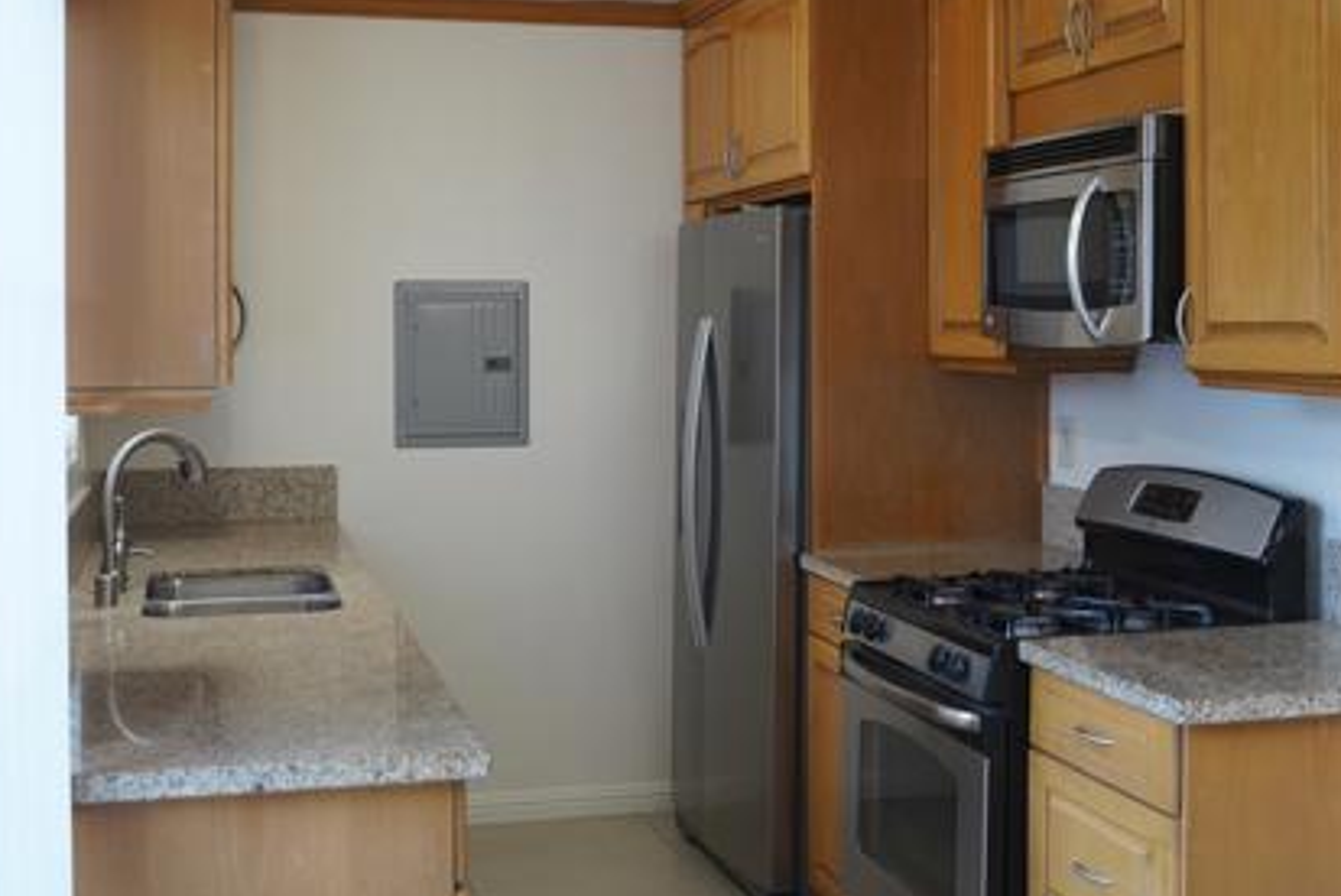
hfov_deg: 41.0
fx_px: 1789
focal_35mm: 48
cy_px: 352
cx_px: 731
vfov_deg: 28.0
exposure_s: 1/160
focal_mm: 31
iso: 1000
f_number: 4
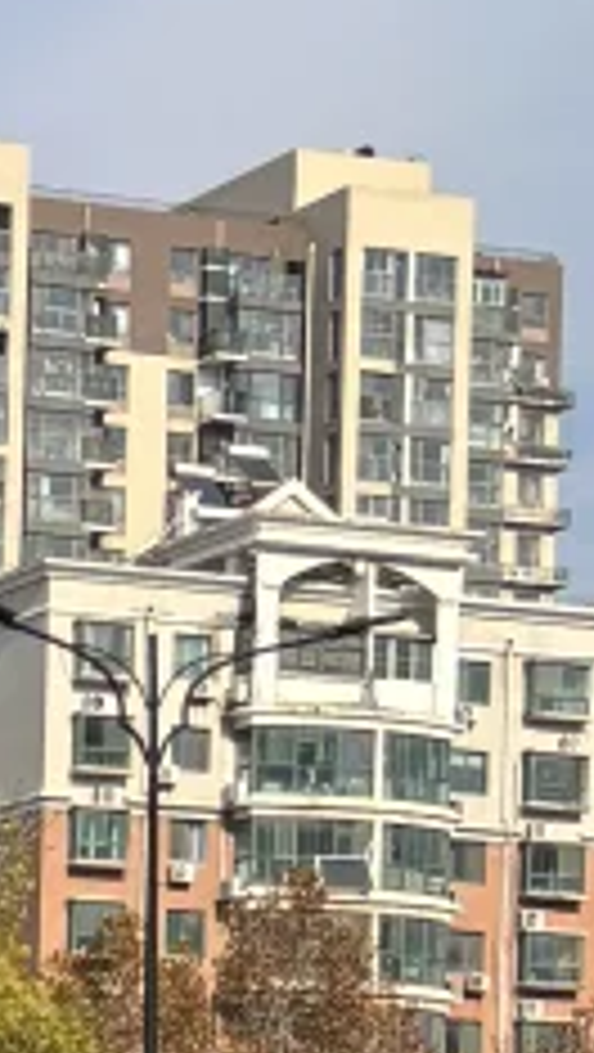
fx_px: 4862
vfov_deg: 11.5
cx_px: -1188
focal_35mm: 174
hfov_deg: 6.4
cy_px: 1840
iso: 50
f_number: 1.6
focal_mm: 5.96
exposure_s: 1/2857
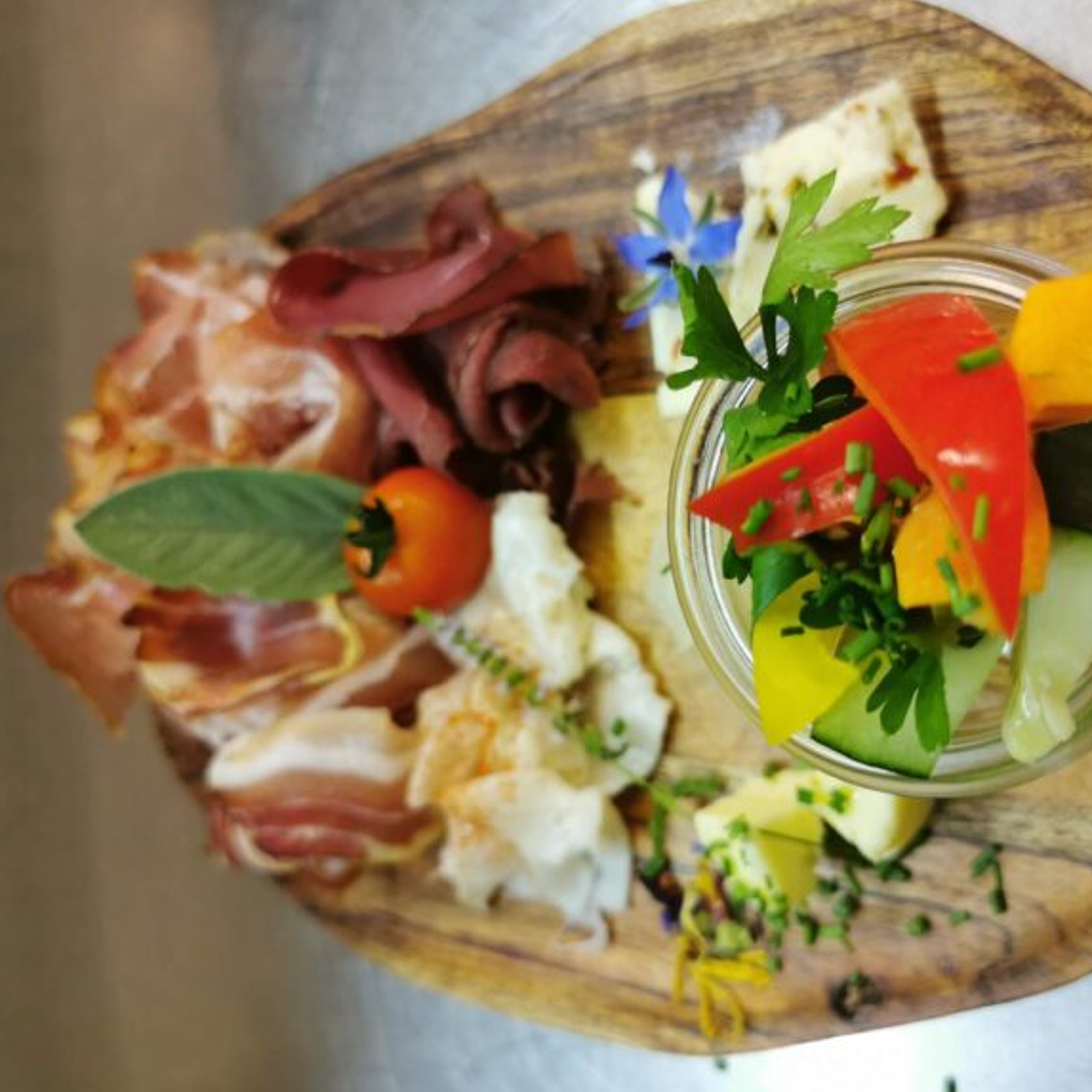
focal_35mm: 32
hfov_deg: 51.0
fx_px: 1142
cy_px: 547
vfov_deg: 51.1
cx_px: 616
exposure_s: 1/100
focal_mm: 5.56
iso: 200
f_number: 1.6
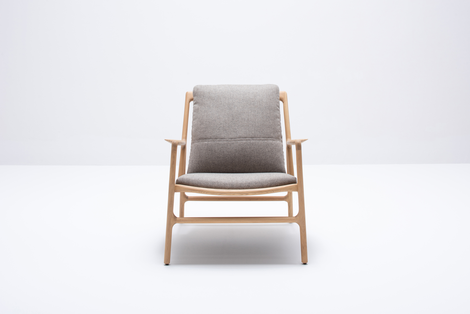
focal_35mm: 45
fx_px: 588
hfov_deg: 43.6
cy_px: 157
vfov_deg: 29.9
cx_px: 235
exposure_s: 1/60
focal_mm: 45
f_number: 11
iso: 100
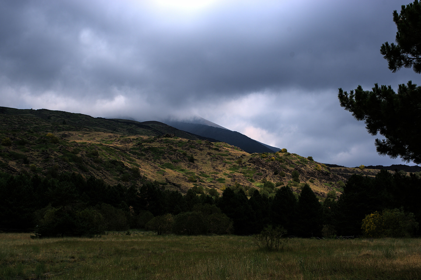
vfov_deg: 26.0
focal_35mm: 52
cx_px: 210
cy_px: 140
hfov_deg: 38.2
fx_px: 608
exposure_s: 1/160
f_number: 9
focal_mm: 35
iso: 100
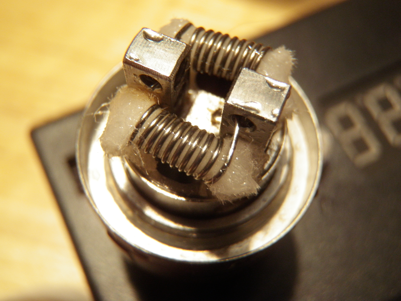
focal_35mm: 36
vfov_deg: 39.7
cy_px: 150
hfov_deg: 51.4
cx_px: 200
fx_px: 417
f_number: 4.1
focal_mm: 6.53
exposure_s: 1/13
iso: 200
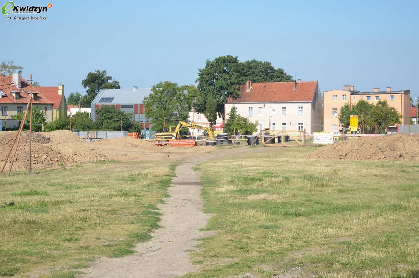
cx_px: 210
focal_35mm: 72
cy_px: 139
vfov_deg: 18.8
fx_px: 836
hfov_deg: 28.1
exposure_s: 1/500
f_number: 8
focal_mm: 48
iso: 200
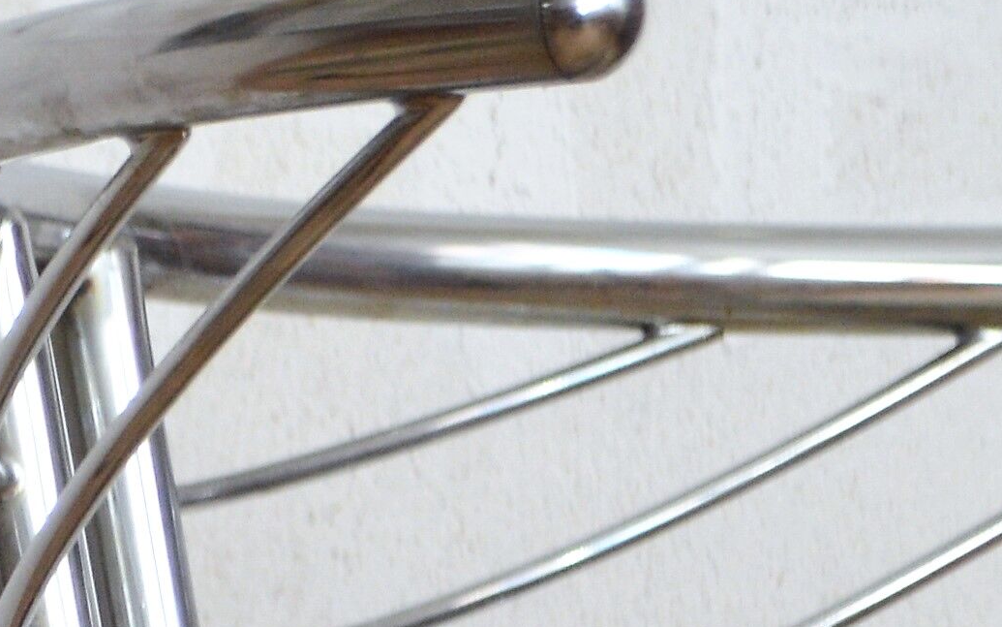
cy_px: 1213
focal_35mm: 302
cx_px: -1283
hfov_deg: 6.6
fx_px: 8247
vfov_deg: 4.3
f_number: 5.6
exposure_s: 1/125
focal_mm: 34
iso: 400
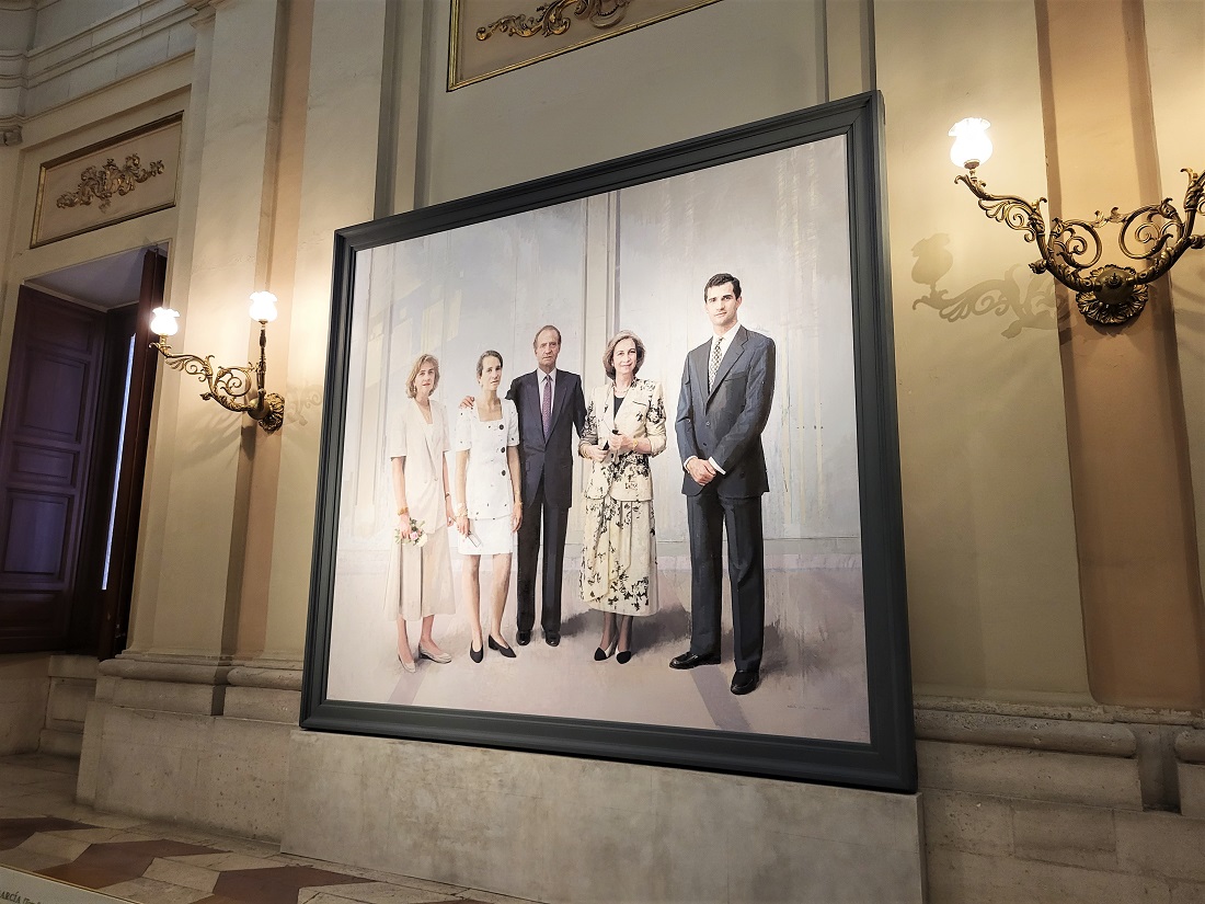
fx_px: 905
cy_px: 452
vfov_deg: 53.1
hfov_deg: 67.3
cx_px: 602
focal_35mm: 26
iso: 320
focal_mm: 5.4
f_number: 1.8
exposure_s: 1/50
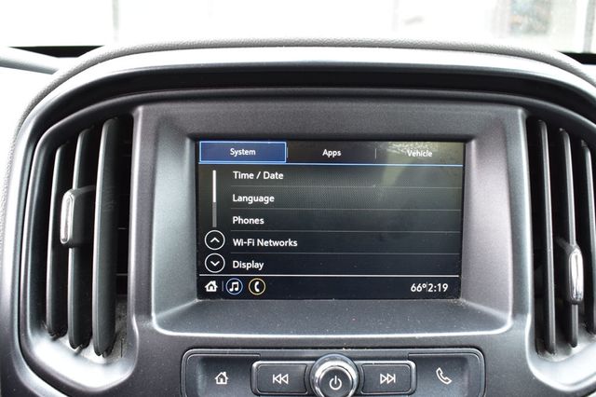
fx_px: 645
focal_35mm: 39
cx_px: 298
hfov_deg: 49.6
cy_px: 198
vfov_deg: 34.2
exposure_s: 1/20
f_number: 6.3
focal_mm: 26
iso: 400
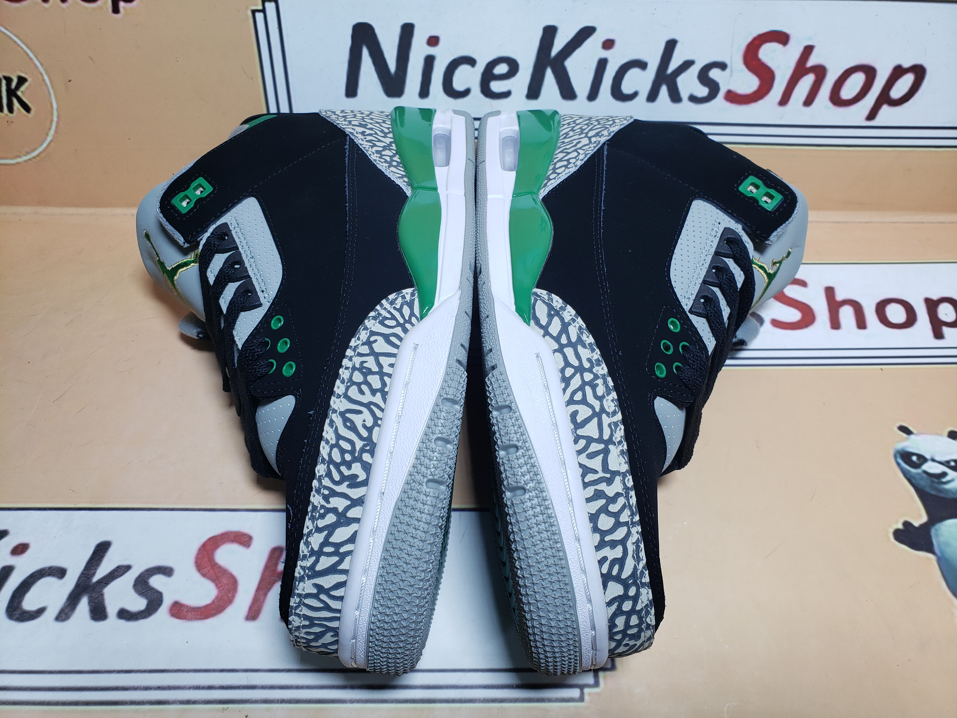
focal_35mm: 26
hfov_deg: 67.3
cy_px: 359
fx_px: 719
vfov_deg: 53.1
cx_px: 478
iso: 50
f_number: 2.4
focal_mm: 4.3
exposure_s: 1/221
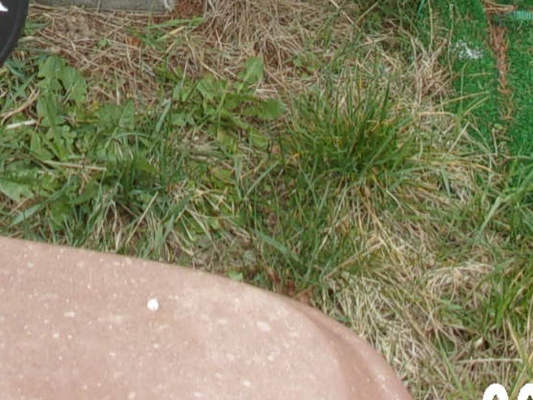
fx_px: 2003
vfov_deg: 10.8
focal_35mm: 130
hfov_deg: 14.8
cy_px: -261
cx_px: -53
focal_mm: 5.1
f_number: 3.9
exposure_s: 1/80
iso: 80
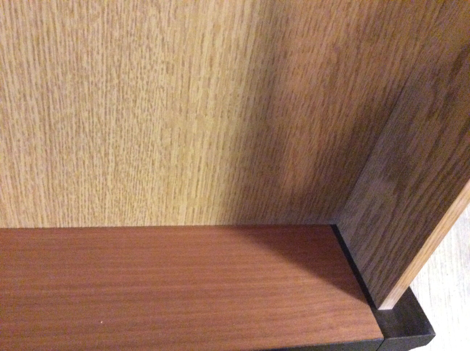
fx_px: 434
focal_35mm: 32
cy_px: 176
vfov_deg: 44.1
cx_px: 235
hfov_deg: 56.9
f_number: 2.4
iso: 800
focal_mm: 3.3
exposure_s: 1/17
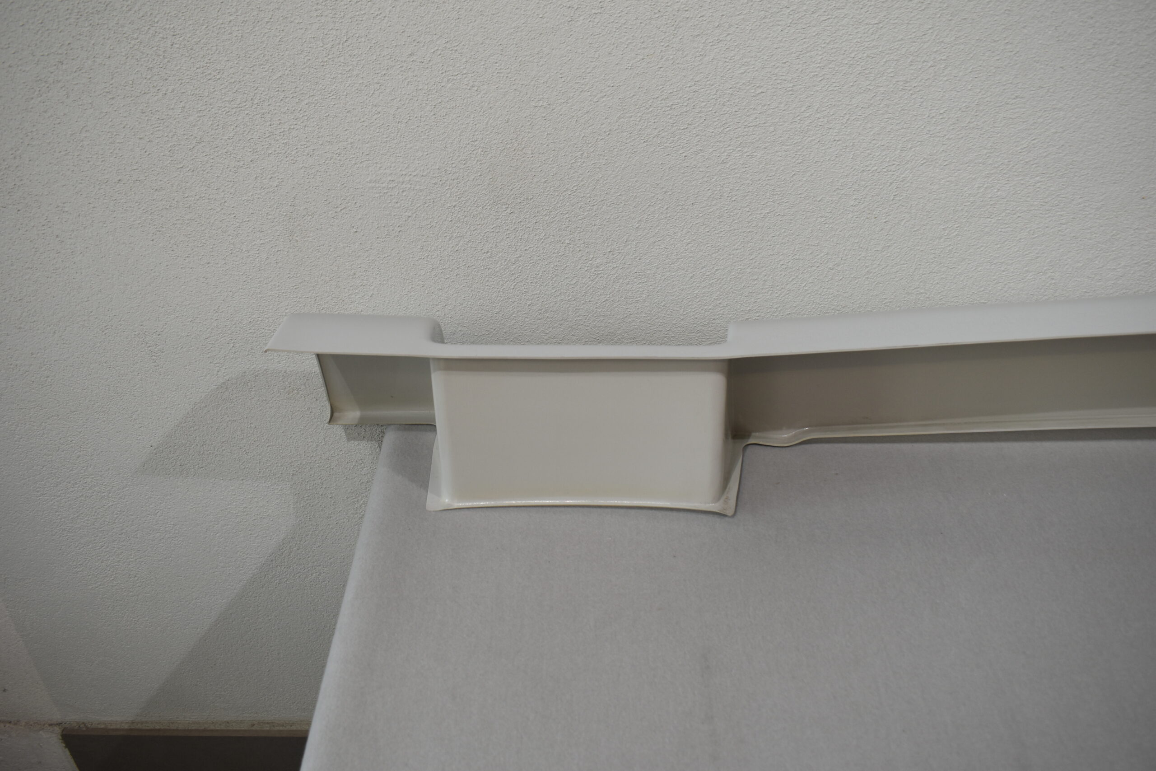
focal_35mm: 32
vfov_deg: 41.7
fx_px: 1011
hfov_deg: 59.5
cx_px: 578
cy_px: 386
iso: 250
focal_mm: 21
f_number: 5.6
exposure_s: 1/125
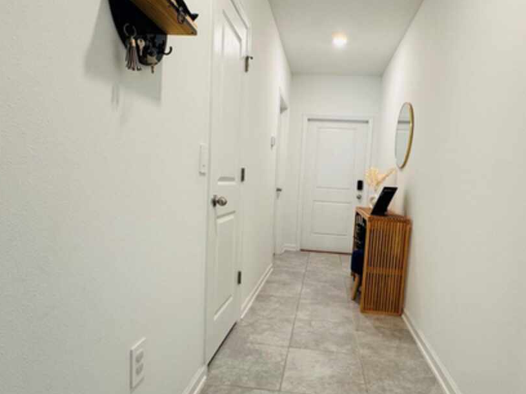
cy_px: 215
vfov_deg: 61.0
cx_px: 290
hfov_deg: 76.2
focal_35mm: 22
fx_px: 334
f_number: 2.2
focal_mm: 2.22
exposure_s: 1/120
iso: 200
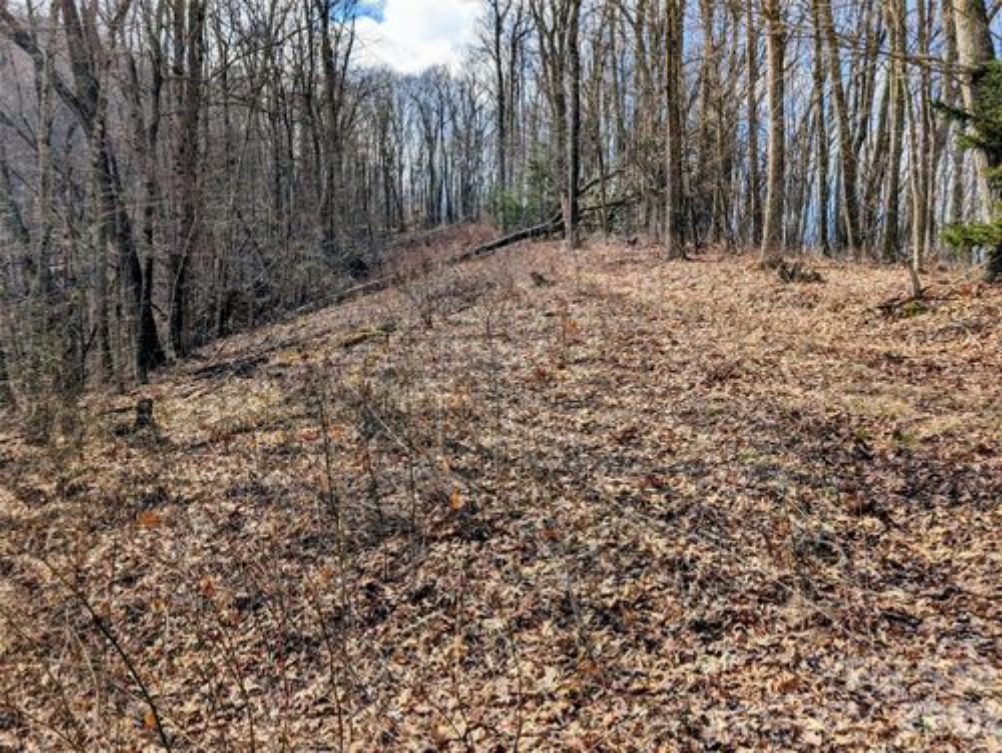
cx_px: 501
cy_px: 376
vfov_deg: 56.9
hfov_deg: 71.5
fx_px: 695
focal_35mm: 24
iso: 22
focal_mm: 6.9
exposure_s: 1/940
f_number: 1.68
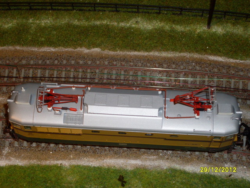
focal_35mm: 81
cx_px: 125
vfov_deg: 18.2
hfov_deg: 24.1
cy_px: 94
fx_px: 585
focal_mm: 13.5
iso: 100
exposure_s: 1/60
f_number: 4
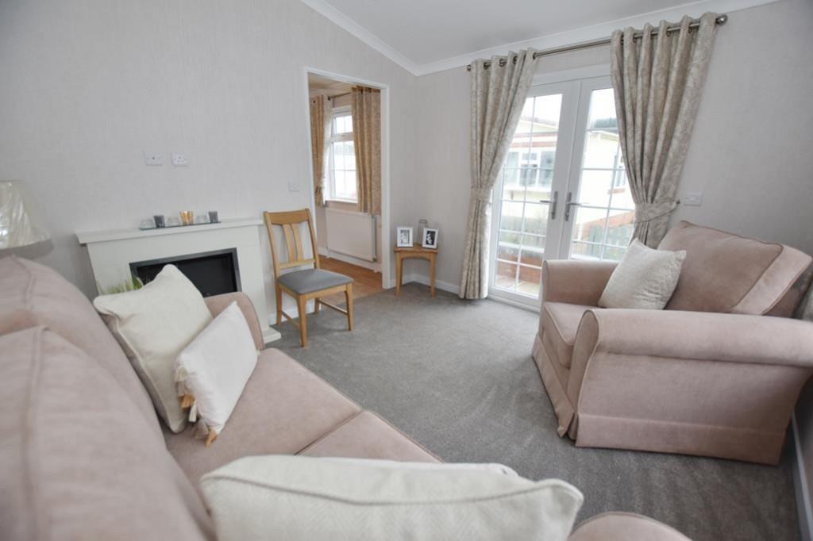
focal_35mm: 15
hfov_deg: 100.4
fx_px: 339
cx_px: 406
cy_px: 270
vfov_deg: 77.3
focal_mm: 10
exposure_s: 1/250
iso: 450
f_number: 3.5
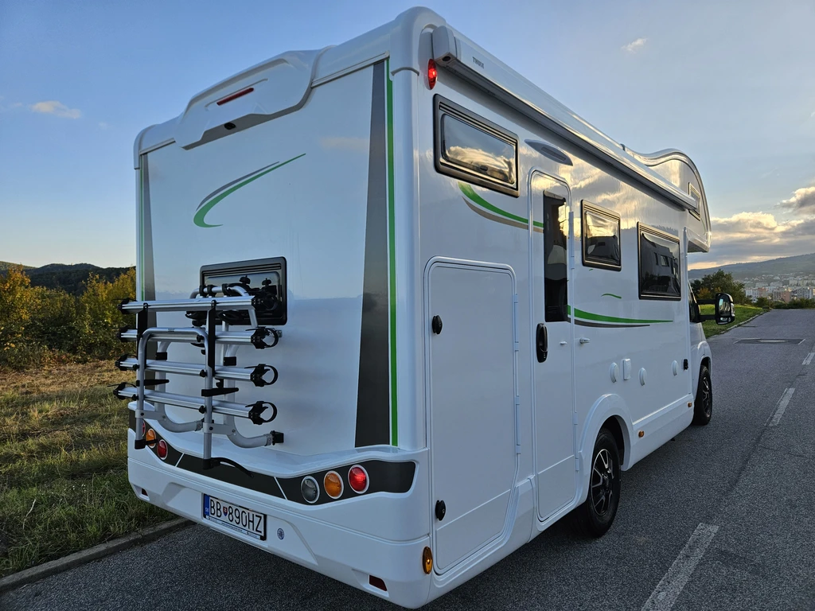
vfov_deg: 58.9
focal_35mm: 23
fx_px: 542
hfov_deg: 73.9
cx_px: 408
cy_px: 306
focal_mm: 5.4
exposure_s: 1/1148
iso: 40
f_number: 1.8
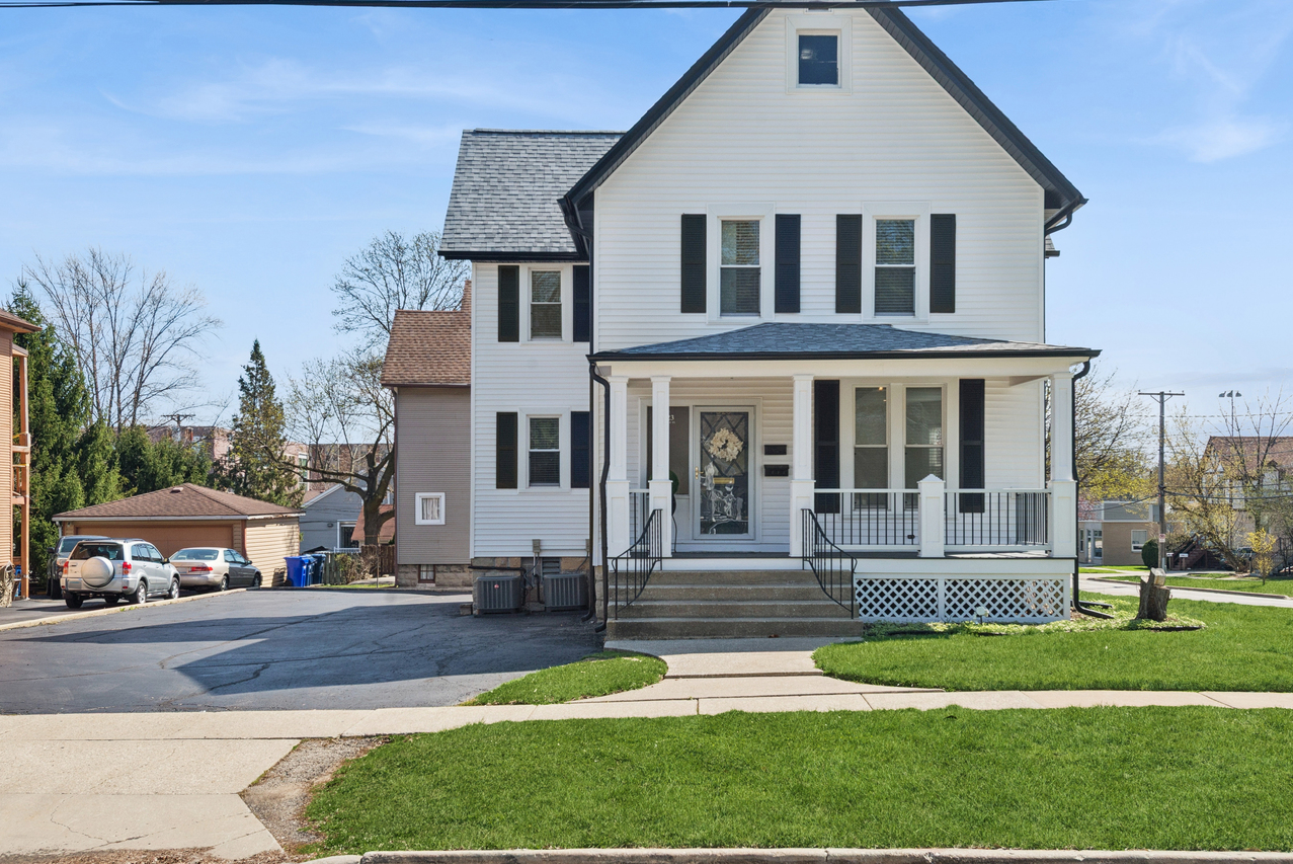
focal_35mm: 38
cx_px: 668
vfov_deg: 35.0
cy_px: 370
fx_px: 1366
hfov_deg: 50.7
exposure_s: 1/320
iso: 400
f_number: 11
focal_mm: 30
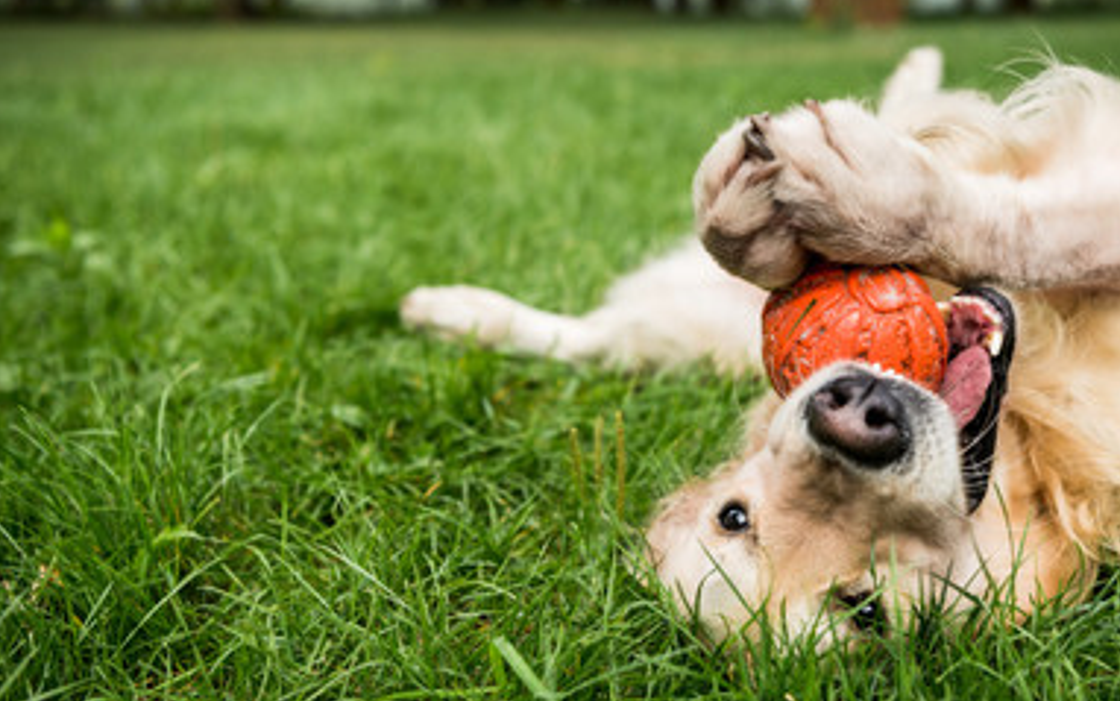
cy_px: 378
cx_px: 657
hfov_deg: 33.9
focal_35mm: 60
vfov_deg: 21.6
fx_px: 1832
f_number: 3.5
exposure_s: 1/1000
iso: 200
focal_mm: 45
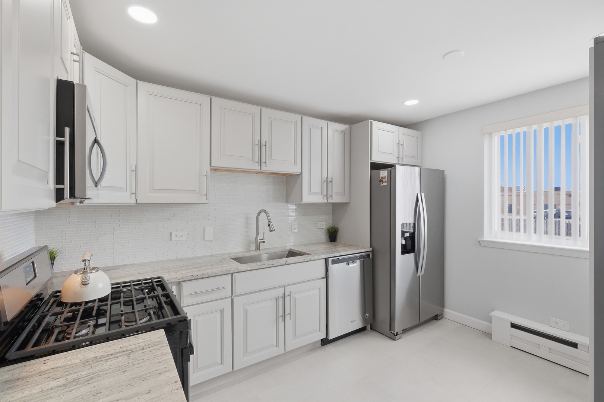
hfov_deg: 100.4
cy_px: 201
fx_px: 252
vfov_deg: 77.3
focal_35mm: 15
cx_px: 302
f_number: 6.4
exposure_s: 1/350
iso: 640
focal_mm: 10
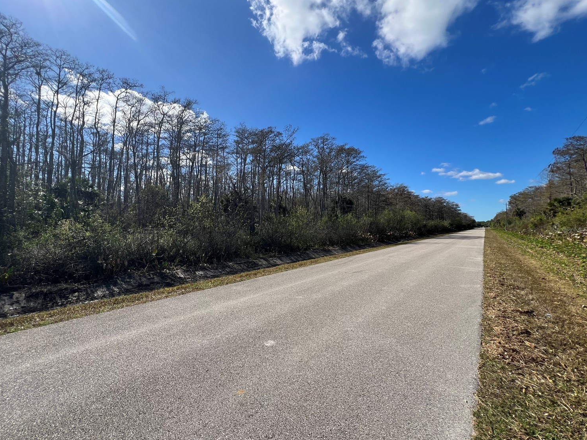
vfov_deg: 85.6
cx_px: 274
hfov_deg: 101.9
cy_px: 230
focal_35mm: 14
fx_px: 237
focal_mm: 1.57
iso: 32
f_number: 1.8
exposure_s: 1/1024
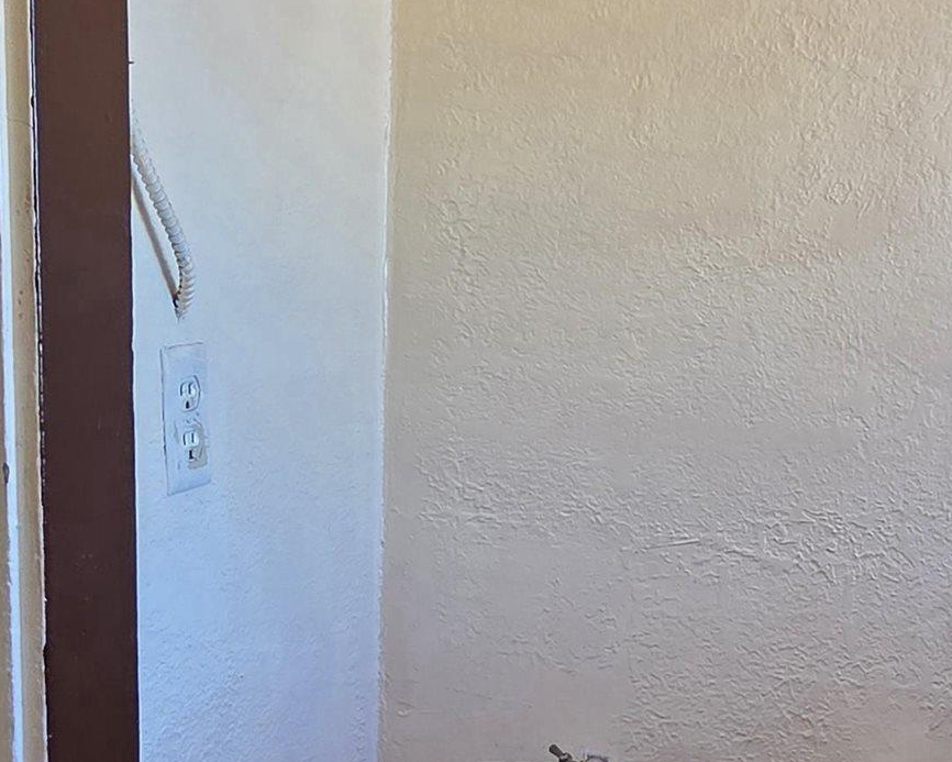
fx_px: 1268
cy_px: 566
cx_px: 571
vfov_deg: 32.8
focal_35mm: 45
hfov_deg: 41.0
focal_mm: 2.2
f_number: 2.2
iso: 125
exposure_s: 1/120
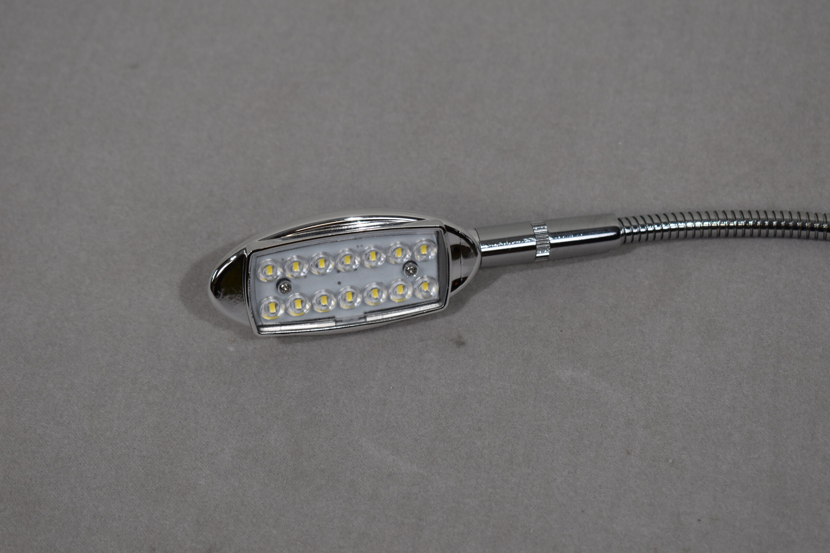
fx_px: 1902
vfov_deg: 16.6
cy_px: 276
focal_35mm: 82
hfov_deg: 24.6
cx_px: 415
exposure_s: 1/125
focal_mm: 55
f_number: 5.6
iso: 360
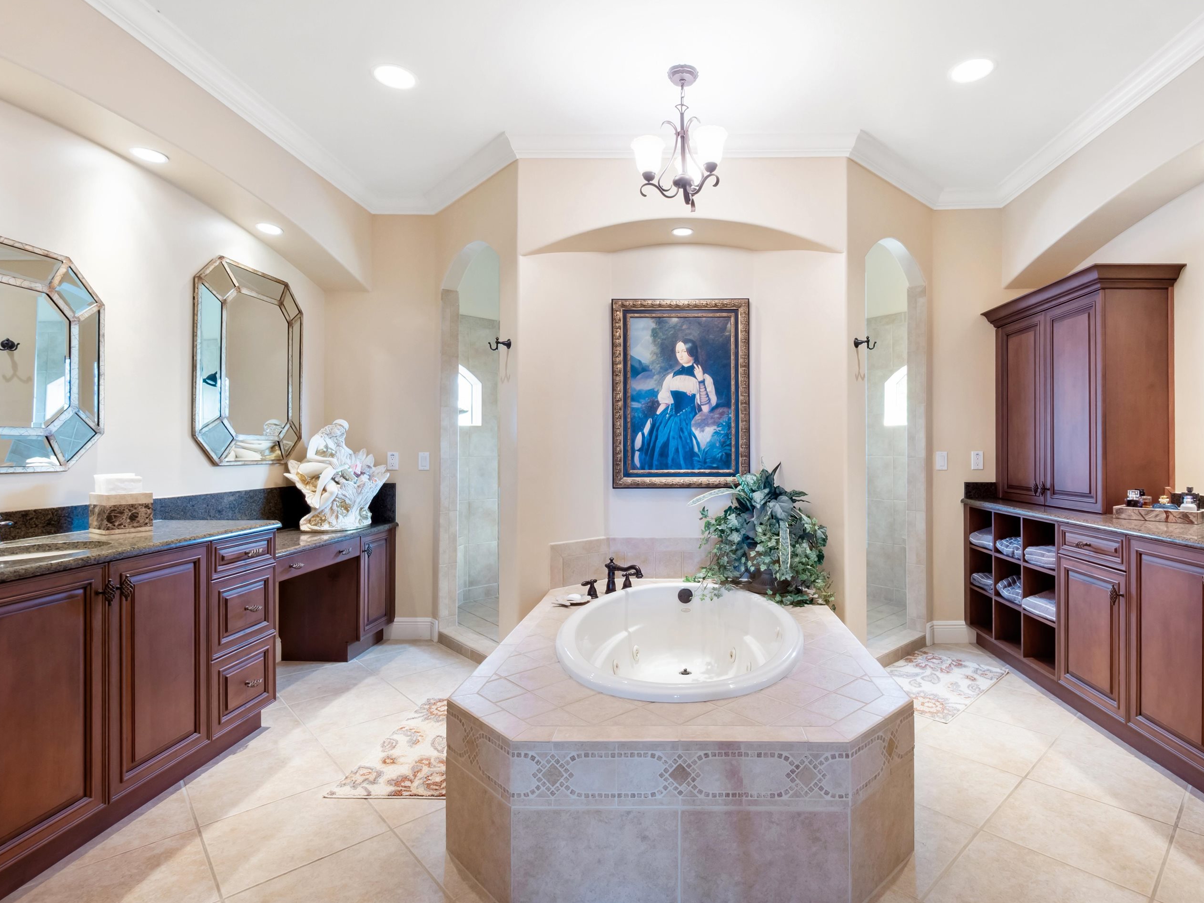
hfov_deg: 90.4
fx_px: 591
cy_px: 453
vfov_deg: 74.7
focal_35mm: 17
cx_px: 690
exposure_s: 1/3
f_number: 7.1
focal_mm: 7
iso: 200
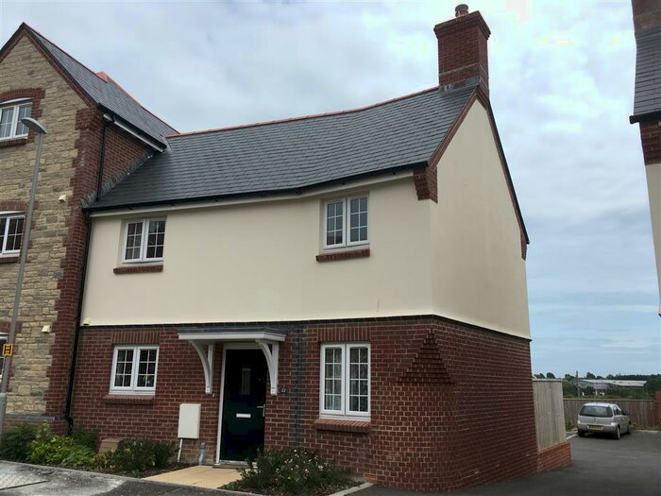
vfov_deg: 48.2
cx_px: 330
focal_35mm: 29
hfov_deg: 61.7
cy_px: 248
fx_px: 554
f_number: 2.2
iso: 25
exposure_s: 1/1570
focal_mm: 4.15
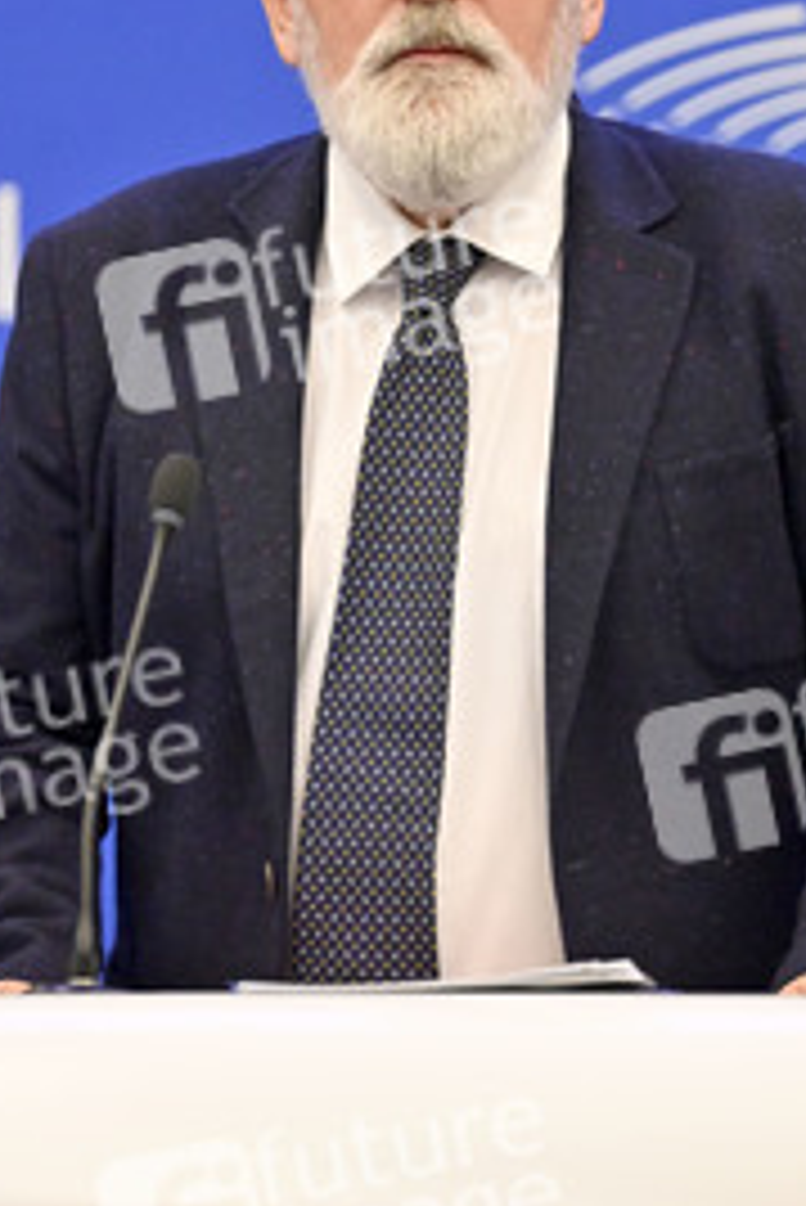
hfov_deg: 6.4
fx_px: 7244
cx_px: 459
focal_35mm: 216
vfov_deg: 9.5
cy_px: 531
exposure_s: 1/1000
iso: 5000
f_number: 2.8
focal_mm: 145
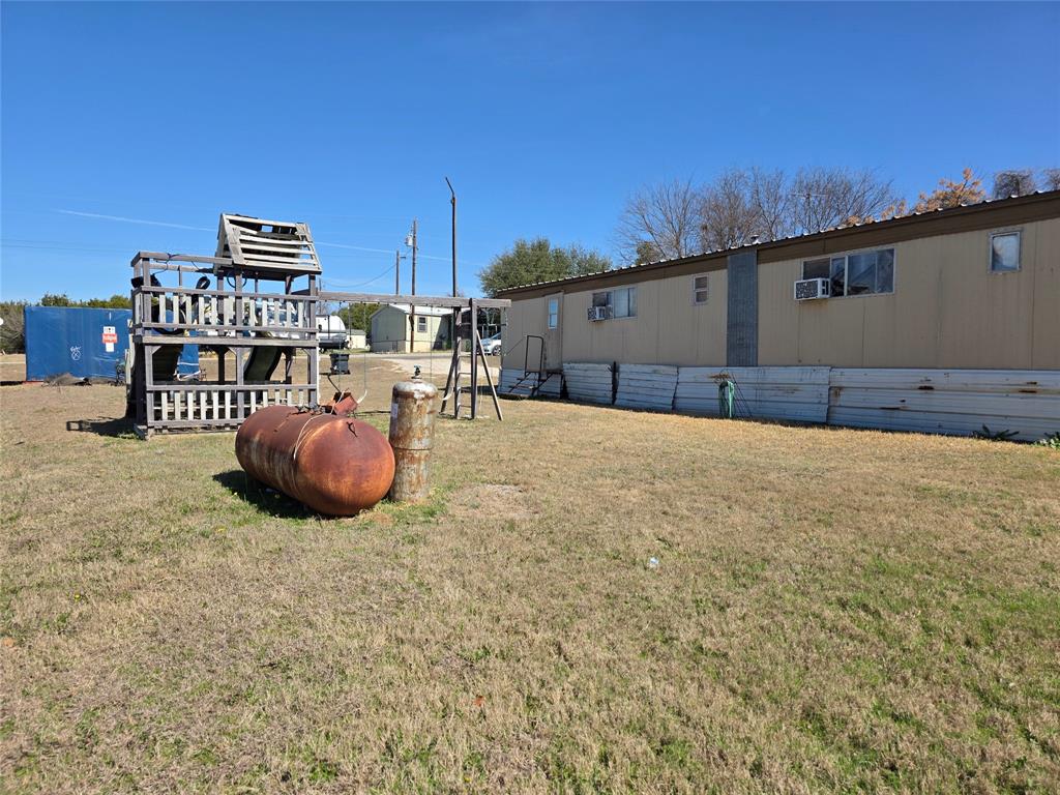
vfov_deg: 58.9
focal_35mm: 23
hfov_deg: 73.9
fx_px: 704
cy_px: 398
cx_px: 530
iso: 80
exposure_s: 1/5778
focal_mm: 6.3
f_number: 1.7
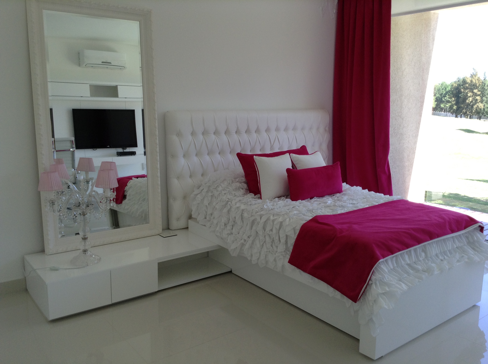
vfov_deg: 42.8
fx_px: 465
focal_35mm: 33
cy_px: 182
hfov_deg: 55.4
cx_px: 244
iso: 32
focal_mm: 3.3
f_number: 2.4
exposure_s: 1/128
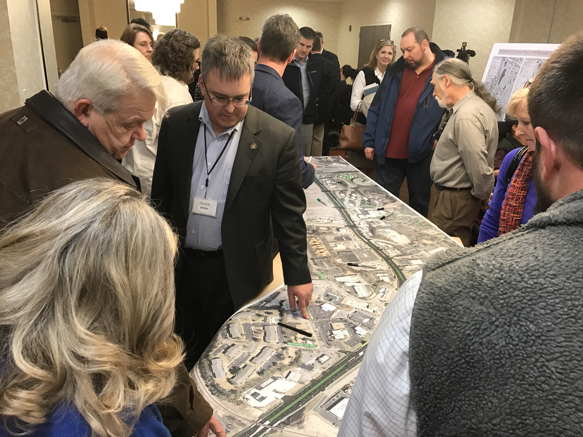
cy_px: 218
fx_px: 472
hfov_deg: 63.4
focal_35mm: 28
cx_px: 292
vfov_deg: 49.7
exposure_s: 1/30
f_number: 1.8
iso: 32
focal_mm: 3.99
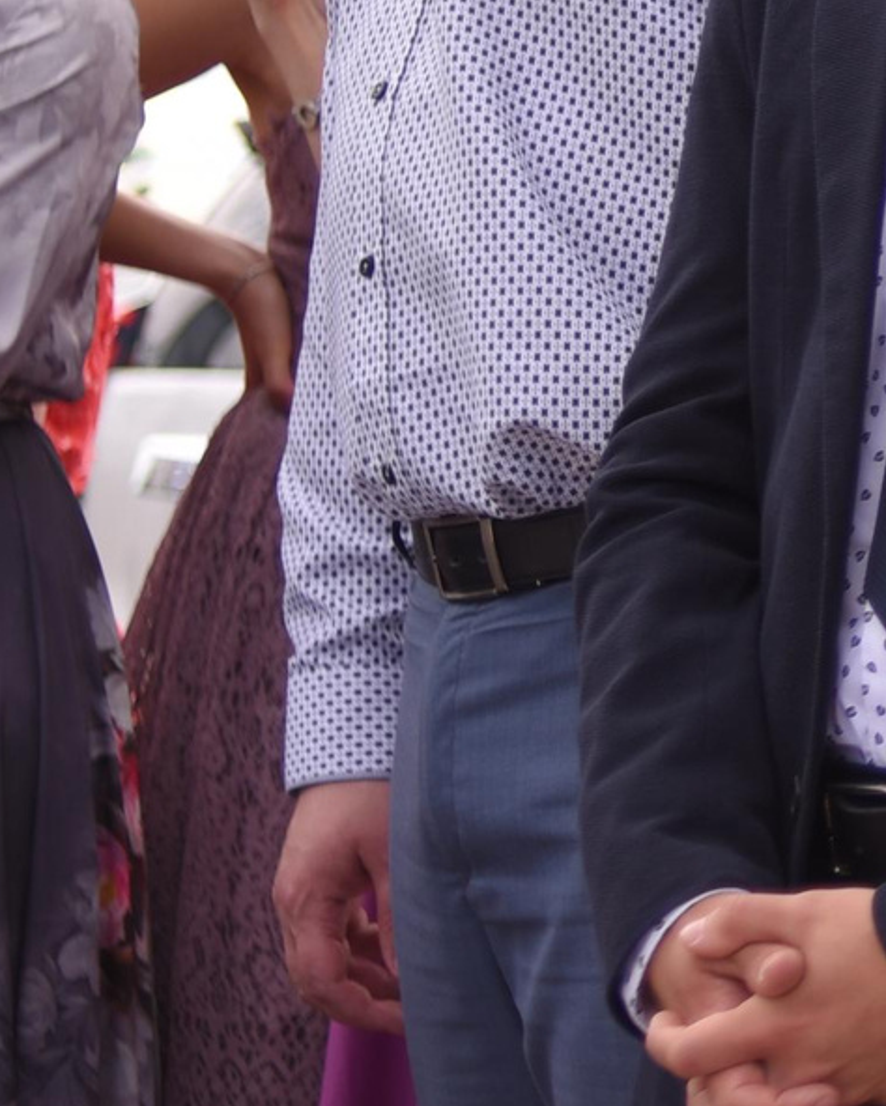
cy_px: 190
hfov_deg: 10.1
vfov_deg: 13.5
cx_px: 1710
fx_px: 4652
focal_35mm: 142
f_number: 2
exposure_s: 1/800
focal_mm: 35
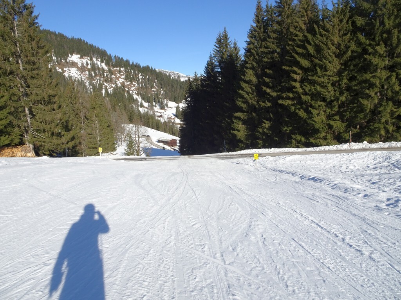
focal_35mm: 24
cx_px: 200
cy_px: 150
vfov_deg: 56.8
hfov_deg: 71.6
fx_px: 278
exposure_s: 1/800
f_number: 3.5
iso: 80
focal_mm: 4.1
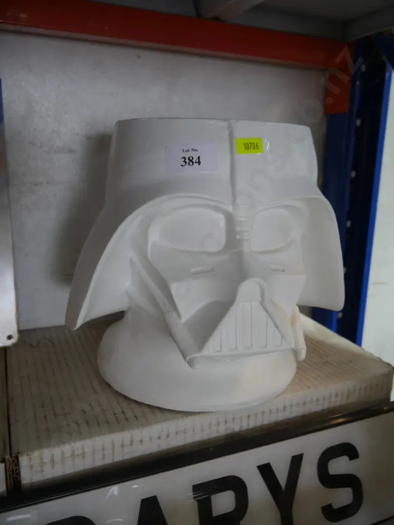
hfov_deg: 49.8
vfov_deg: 63.4
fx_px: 425
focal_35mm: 28
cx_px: 197
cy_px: 262
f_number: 3.5
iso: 250
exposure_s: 1/60
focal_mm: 14
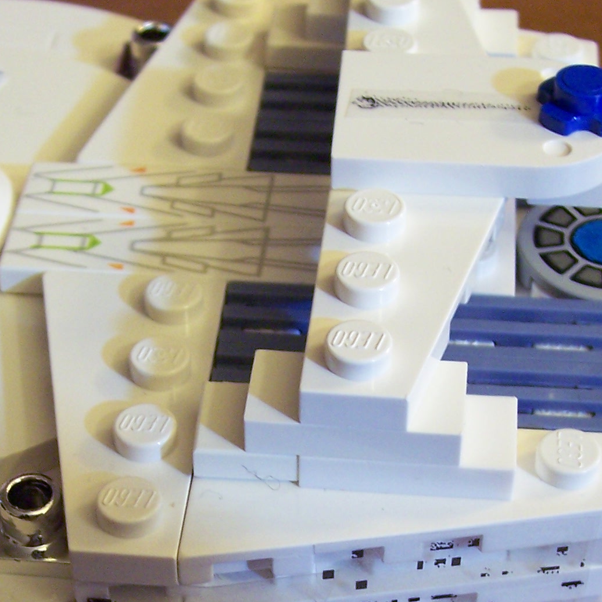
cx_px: 212
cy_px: 513
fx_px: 1869
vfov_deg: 18.1
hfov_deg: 18.3
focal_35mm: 95
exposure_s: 1/10
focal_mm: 8
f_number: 3.4
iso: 200
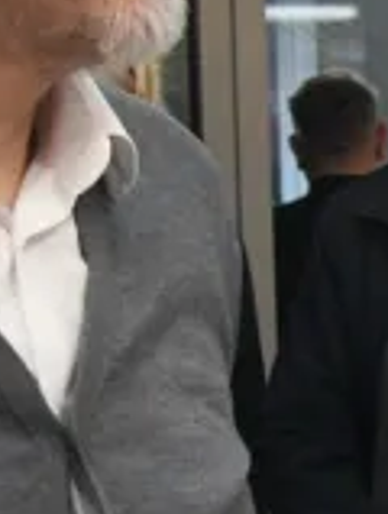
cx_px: 815
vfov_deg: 11.9
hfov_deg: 8.5
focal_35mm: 165
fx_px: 2456
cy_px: 380
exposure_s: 1/400
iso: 2000
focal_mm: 24
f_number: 4
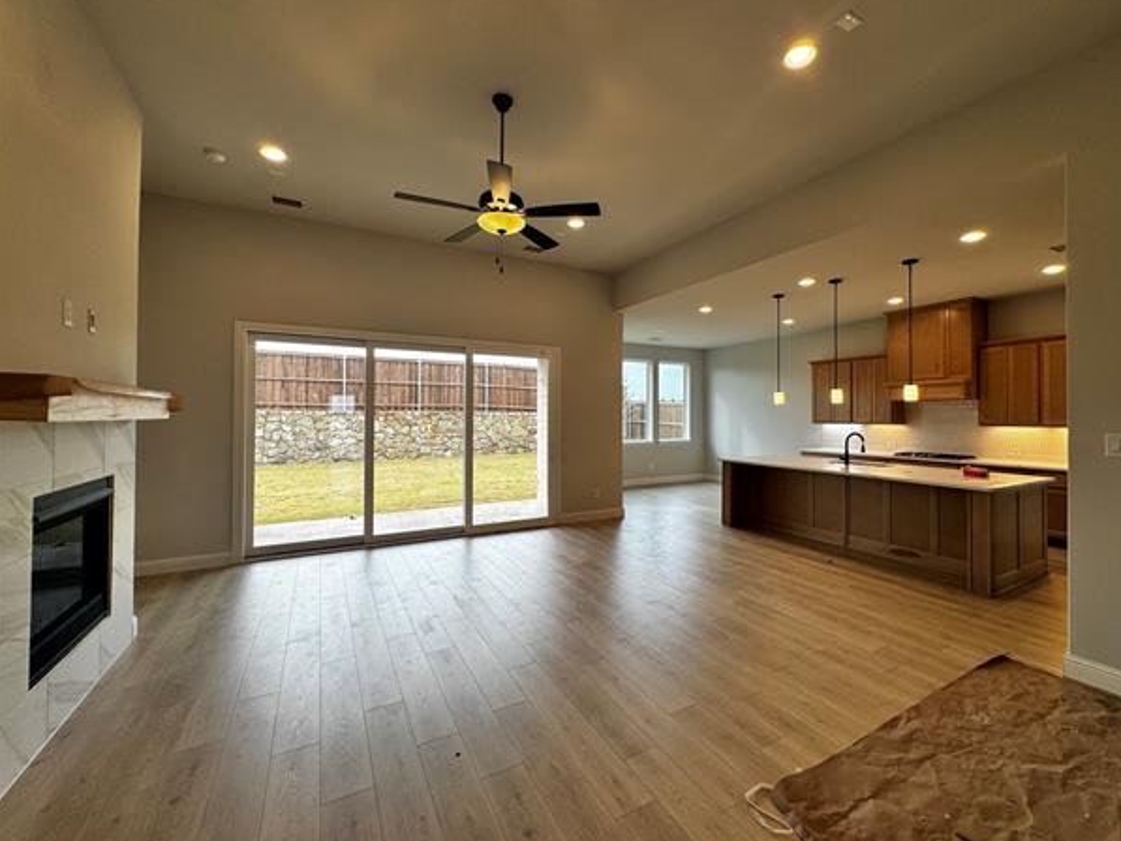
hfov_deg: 98.0
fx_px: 486
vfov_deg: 81.7
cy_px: 407
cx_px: 597
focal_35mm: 15
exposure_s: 1/120
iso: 50
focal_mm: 2.22
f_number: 2.2
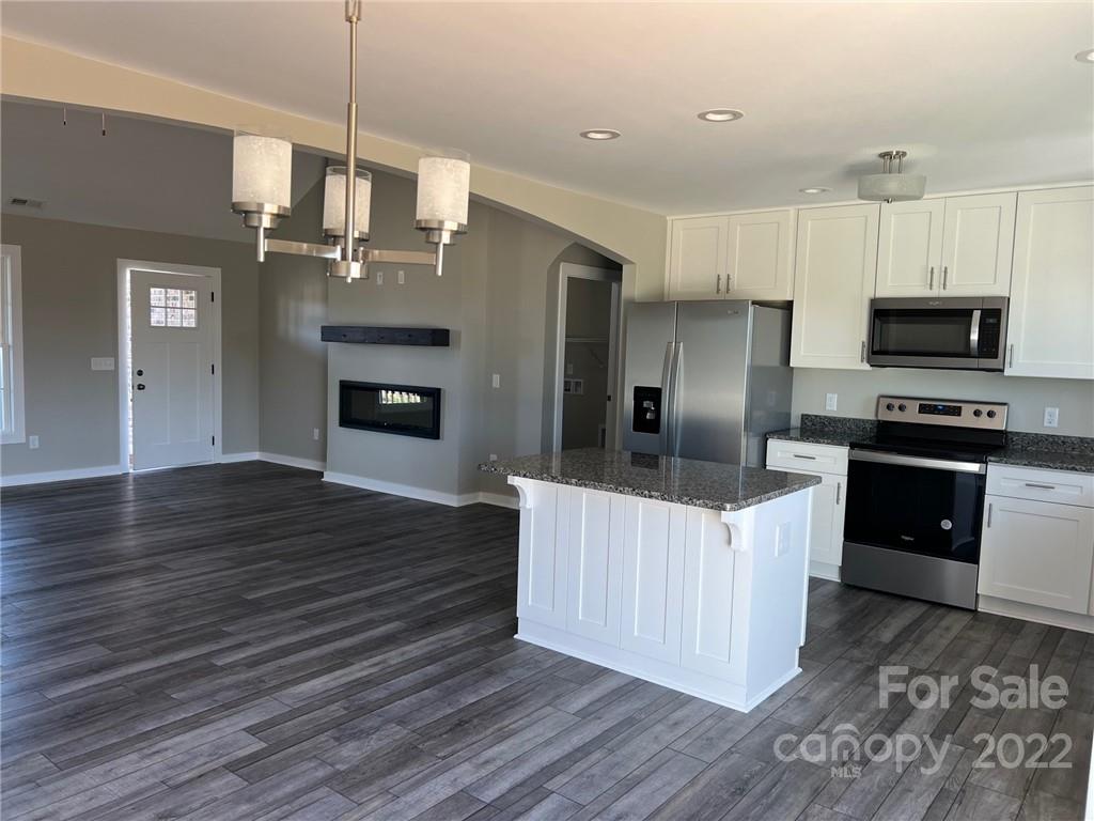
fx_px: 822
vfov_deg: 53.1
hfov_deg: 67.3
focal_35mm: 26
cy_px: 410
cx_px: 547
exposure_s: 1/121
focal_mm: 5.7
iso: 80
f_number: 1.5
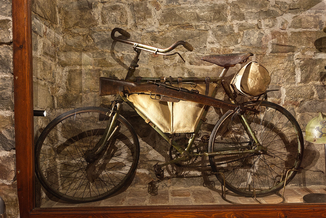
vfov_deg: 43.7
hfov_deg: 61.9
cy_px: 109
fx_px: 272
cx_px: 163
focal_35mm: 30
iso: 2500
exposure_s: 1/25
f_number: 9
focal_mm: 30
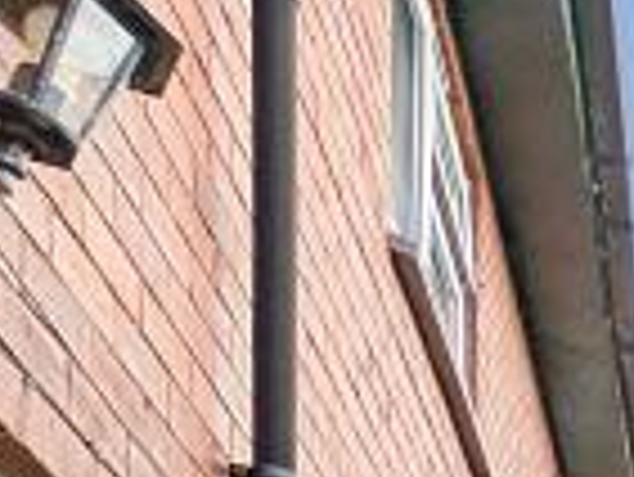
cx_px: 1583
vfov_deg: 12.1
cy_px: 1267
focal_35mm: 87
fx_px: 1595
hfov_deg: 14.0
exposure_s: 1/2370
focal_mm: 2.2
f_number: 1.9
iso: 40
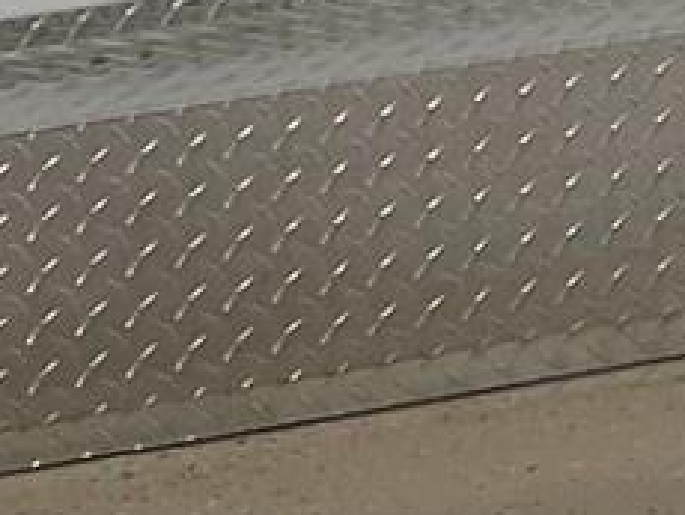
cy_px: -1923
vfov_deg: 4.9
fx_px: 5150
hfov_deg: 7.5
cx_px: 1039
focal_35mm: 260
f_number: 1.6
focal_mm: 4.2
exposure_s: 1/254
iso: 32
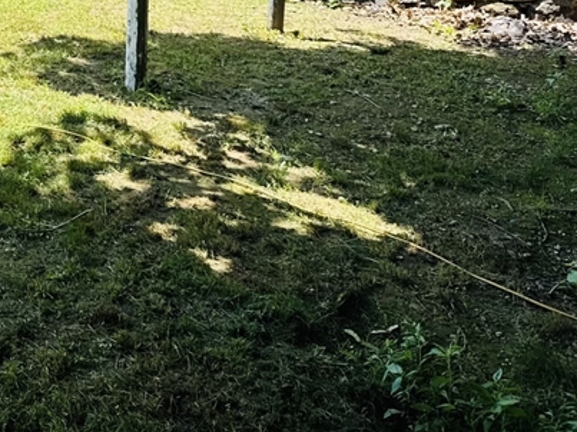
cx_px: -107
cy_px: -82
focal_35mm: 61
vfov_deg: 22.2
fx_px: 1016
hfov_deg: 27.9
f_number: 1.78
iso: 80
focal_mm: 6.76
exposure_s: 1/1425
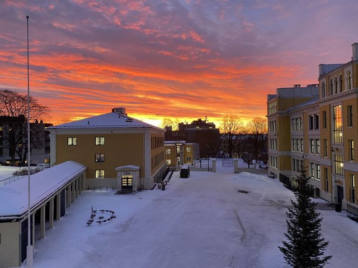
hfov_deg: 67.3
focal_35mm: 26
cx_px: 179
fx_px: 269
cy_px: 134
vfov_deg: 53.1
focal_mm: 4.25
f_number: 1.8
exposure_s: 1/66
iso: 125
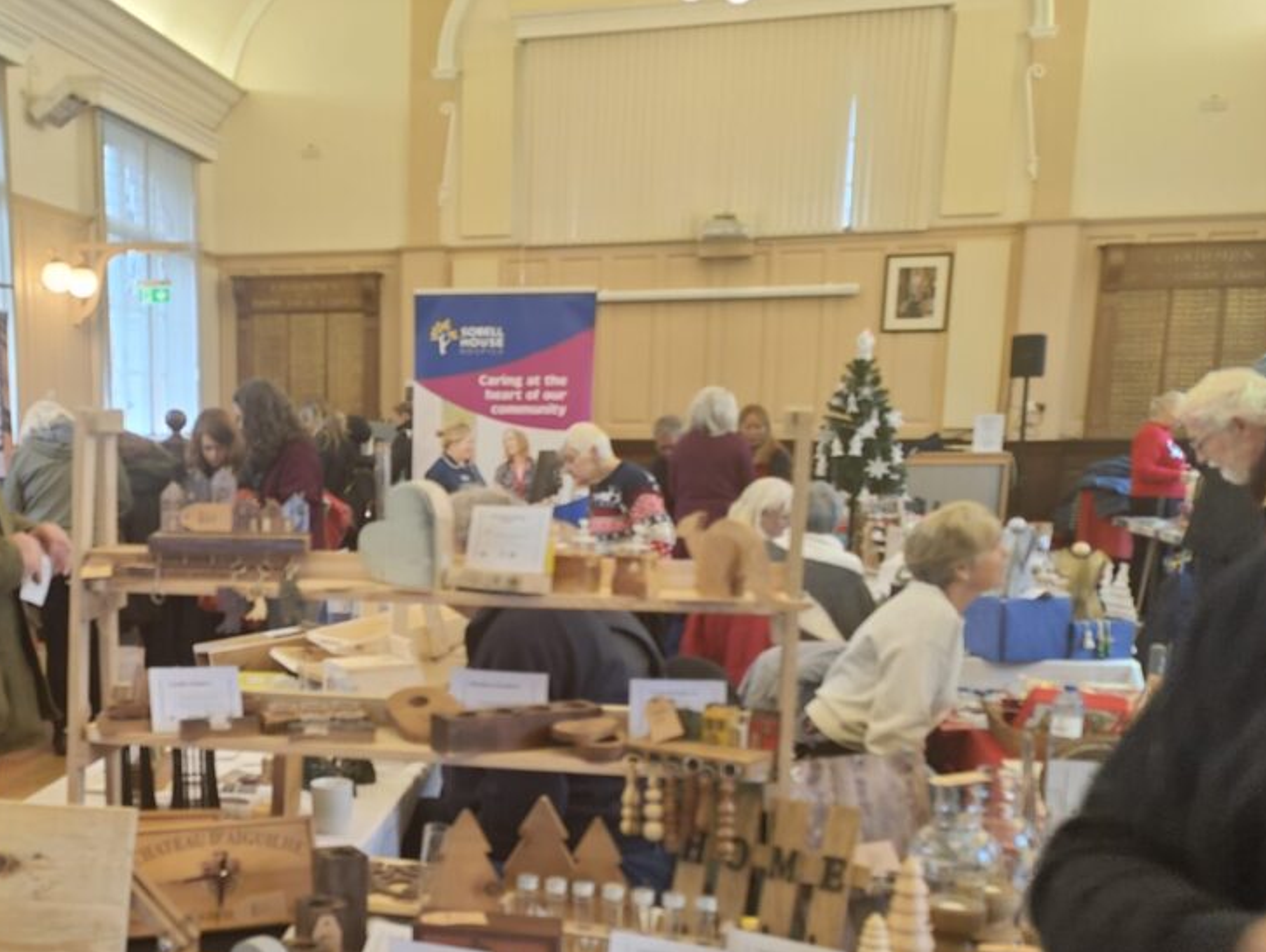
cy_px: 699
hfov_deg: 47.3
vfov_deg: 37.0
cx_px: 330
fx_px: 1391
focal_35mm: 38
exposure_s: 1/50
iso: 100
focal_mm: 6.06
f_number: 1.8
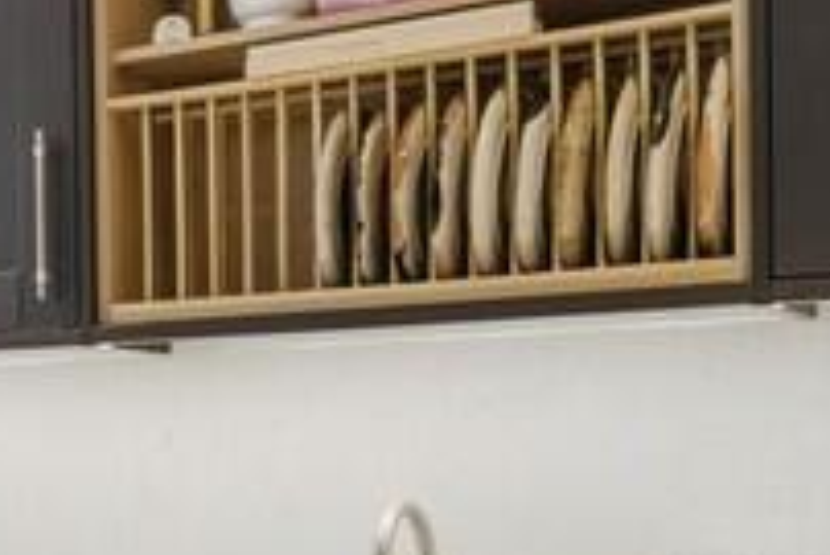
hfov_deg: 17.9
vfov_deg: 17.7
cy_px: 510
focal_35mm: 76
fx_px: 1753
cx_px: -846
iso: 100
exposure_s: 1/80
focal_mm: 10
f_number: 4
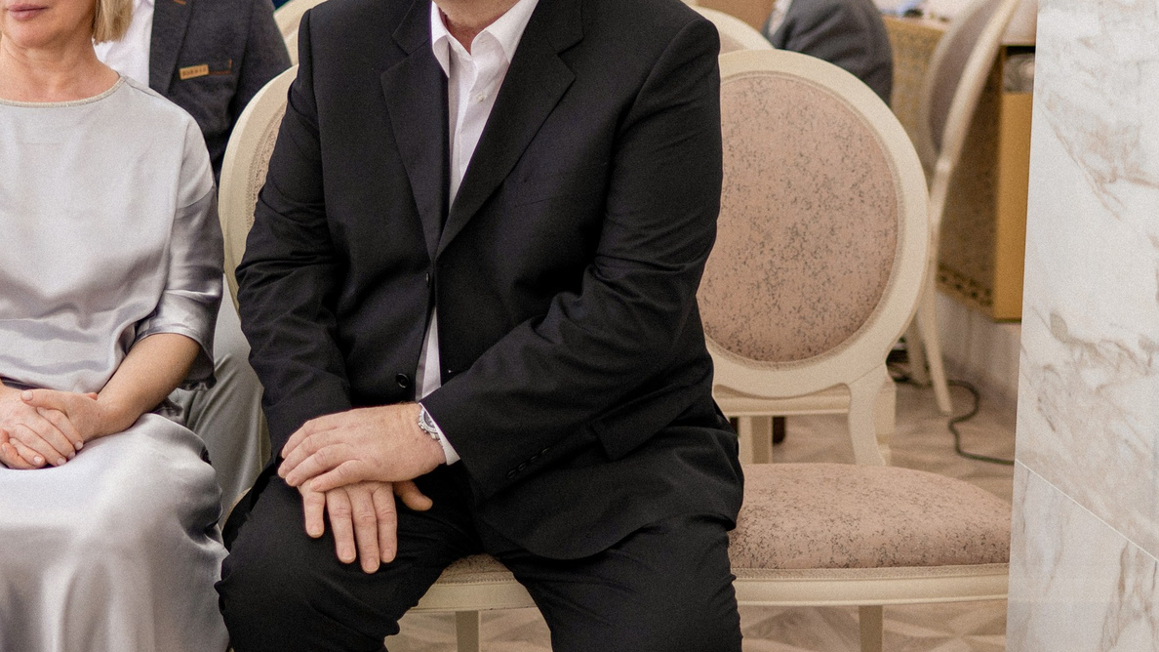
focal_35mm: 79
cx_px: 259
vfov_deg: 15.3
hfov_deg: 26.4
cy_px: 246
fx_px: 2428
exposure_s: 1/400
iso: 160
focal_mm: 35
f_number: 2
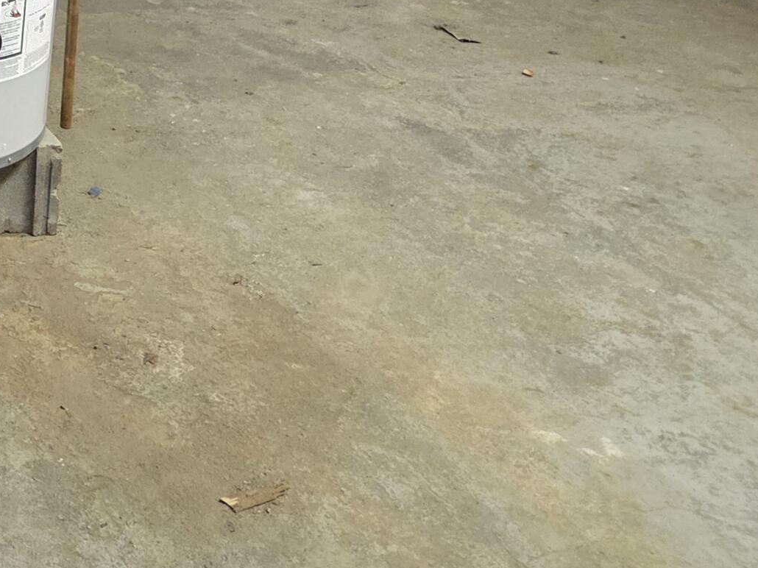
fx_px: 1467
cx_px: -330
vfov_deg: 19.6
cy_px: -236
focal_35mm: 67
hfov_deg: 23.9
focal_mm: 5.4
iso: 1600
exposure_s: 1/60
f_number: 1.8
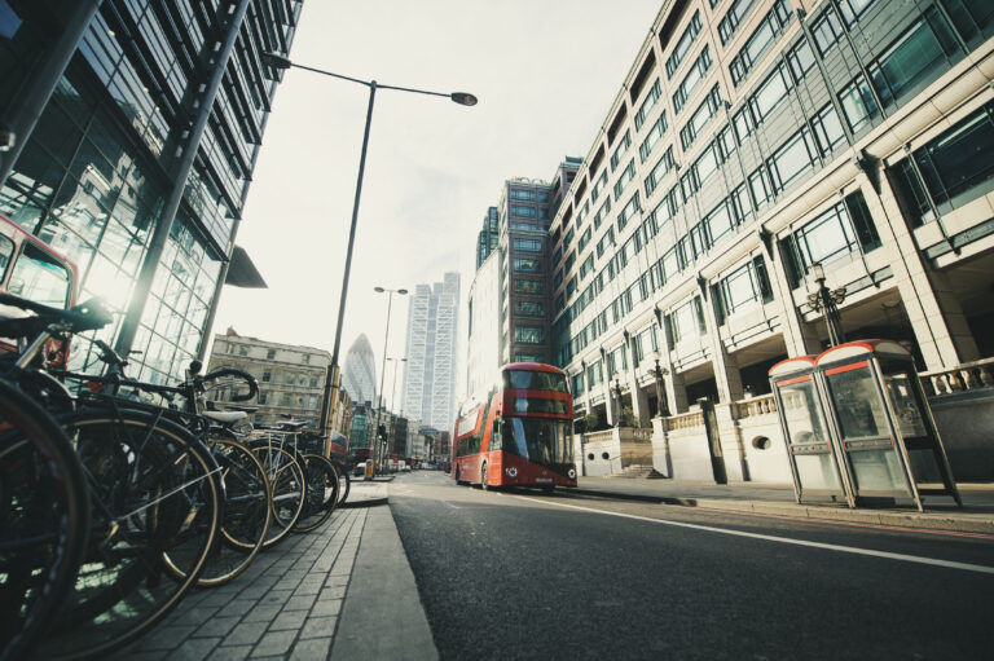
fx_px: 386
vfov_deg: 81.1
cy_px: 330
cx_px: 497
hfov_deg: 104.3
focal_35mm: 14
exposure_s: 1/800
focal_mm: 14
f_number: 3.2
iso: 200
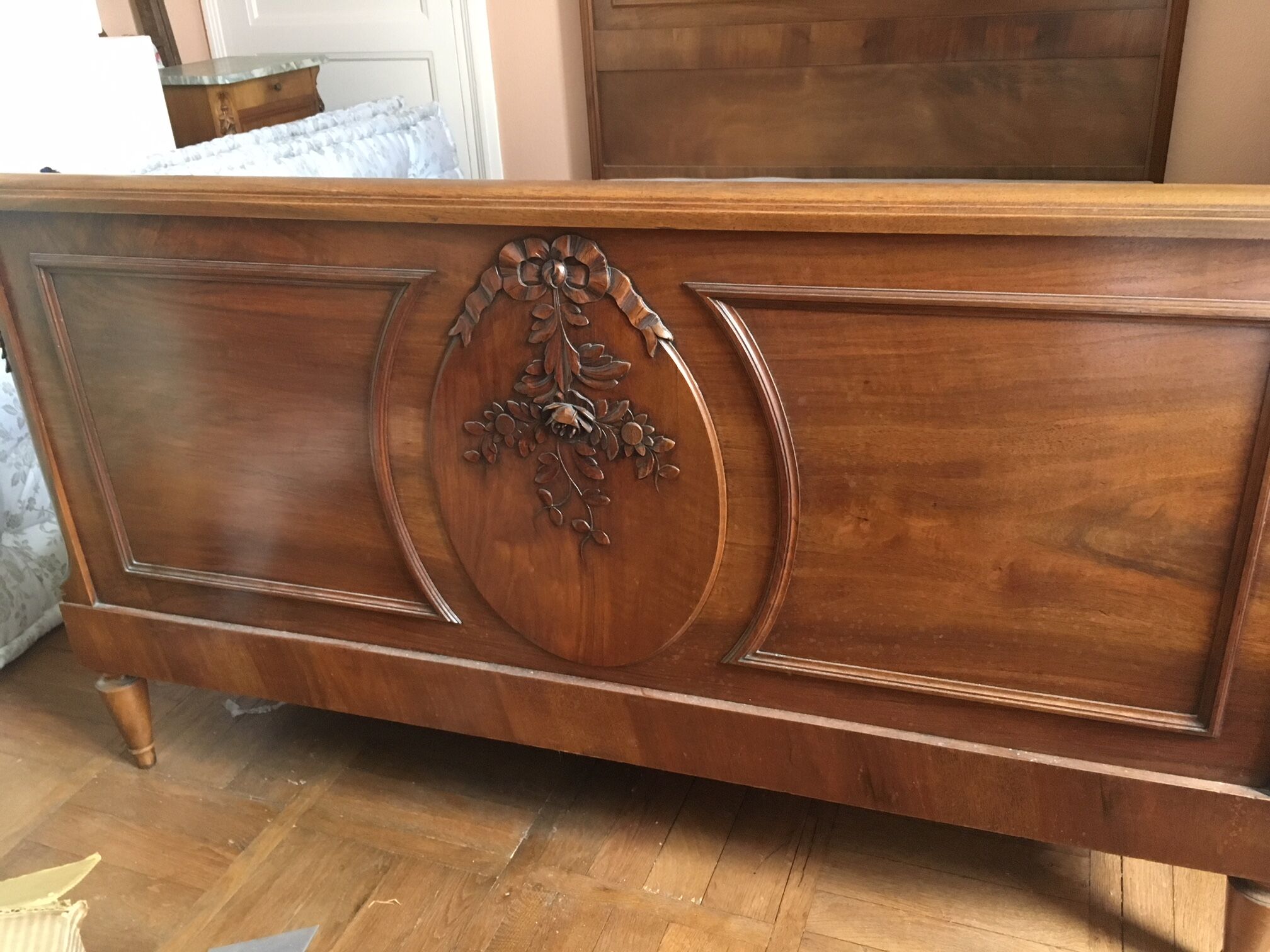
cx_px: 635
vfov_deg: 48.2
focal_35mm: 29
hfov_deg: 61.7
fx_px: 1064
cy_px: 476
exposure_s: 1/25
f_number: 2.2
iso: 200
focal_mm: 4.15
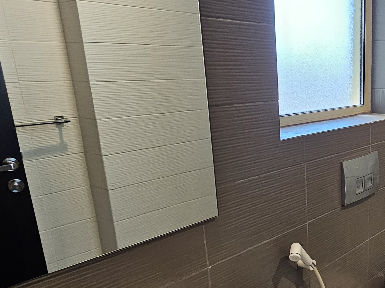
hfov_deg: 45.2
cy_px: 192
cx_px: 366
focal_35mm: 36
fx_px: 400
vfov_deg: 39.2
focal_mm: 2.2
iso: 160
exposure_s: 1/50
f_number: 2.2
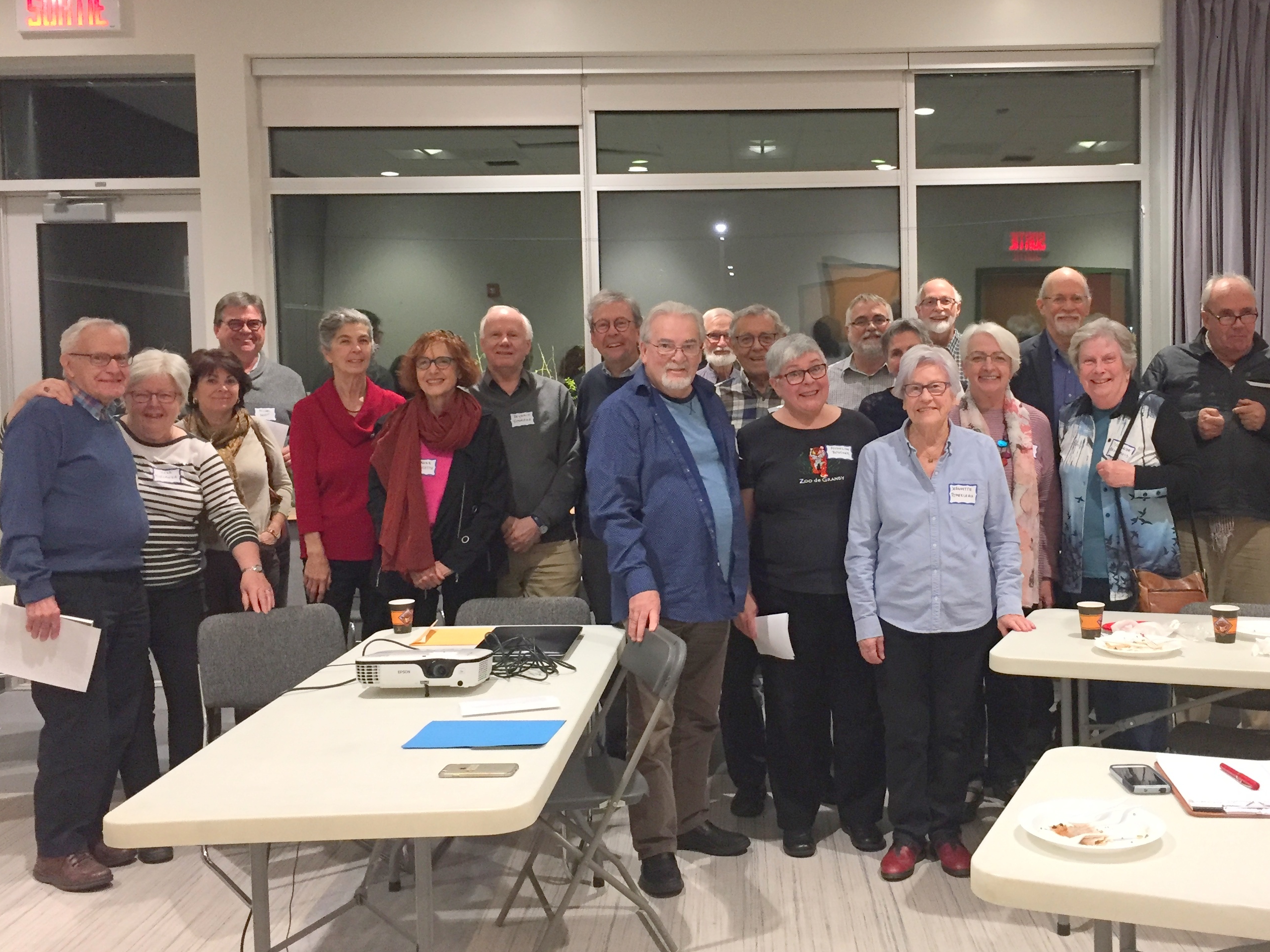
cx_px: 777
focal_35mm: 37
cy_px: 423
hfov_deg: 49.7
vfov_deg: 38.6
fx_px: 1358
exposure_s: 1/30
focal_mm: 4.15
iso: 160
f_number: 2.2
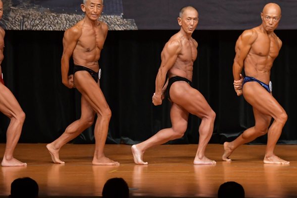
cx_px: 116
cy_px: 103
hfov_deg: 6.2
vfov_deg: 4.2
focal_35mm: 331
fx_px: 2731
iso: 5000
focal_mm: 170
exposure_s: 1/400
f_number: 5.6
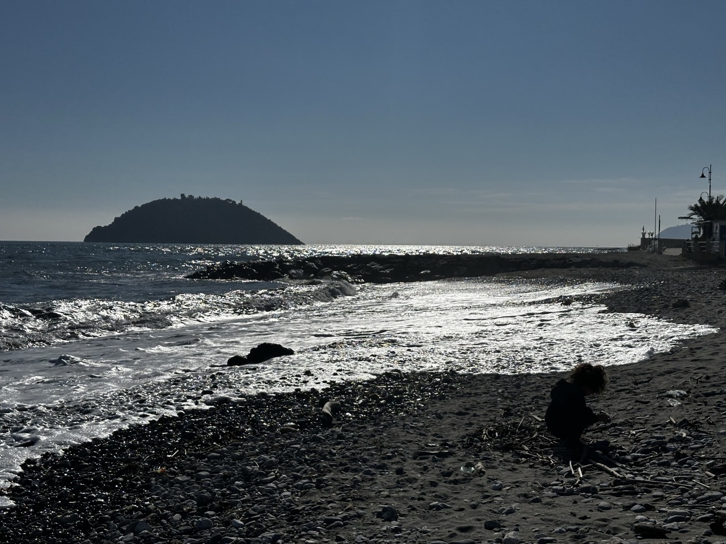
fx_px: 1027
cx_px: 369
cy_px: 277
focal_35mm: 49
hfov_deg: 38.9
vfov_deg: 29.7
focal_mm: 6.86
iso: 50
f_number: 1.78
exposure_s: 1/29412
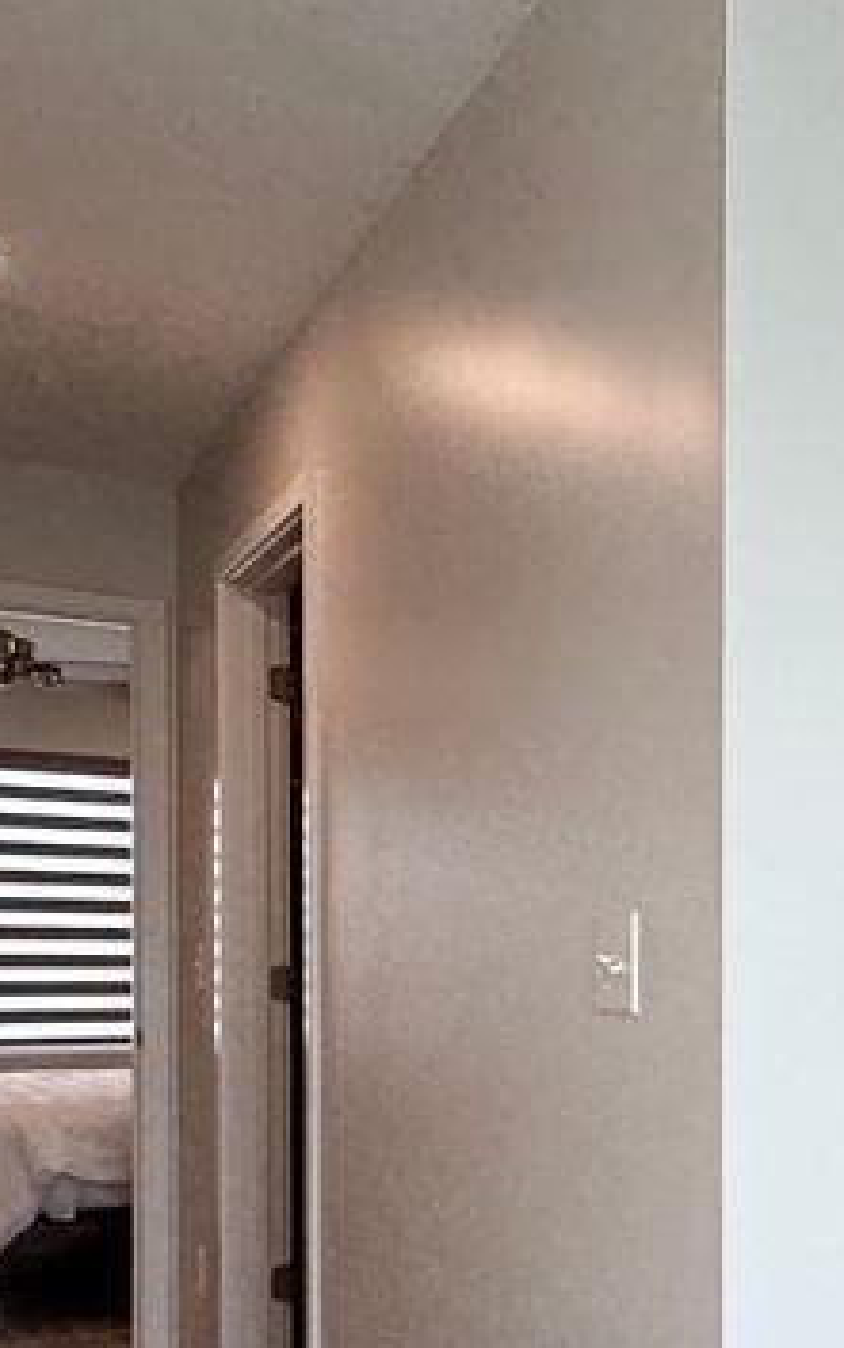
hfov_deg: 22.3
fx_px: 1581
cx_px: 1386
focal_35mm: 43
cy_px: 962
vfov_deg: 45.1
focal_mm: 2.22
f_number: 2.2
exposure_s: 1/120
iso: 50
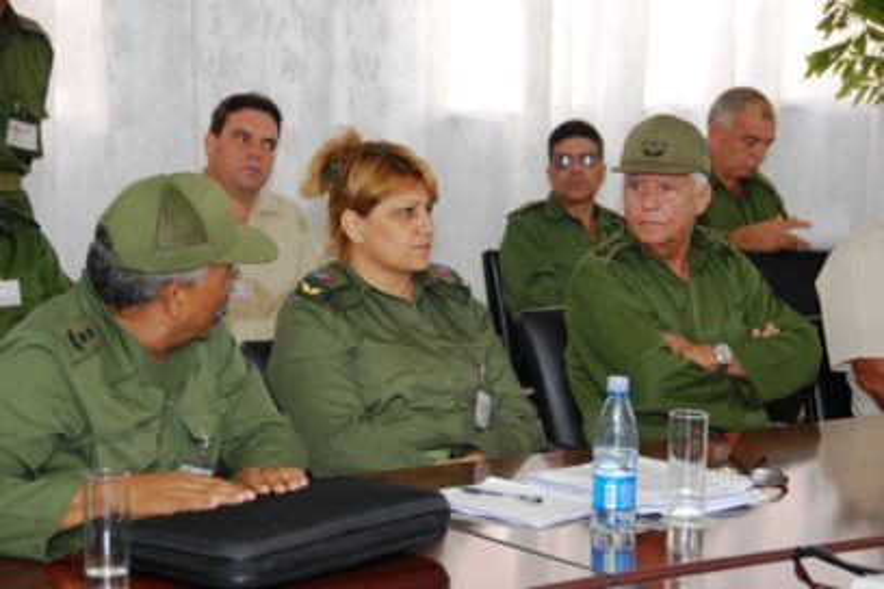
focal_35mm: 93
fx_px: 2283
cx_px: 442
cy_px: 294
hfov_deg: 21.9
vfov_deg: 14.7
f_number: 5
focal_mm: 62
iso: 250
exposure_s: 1/60
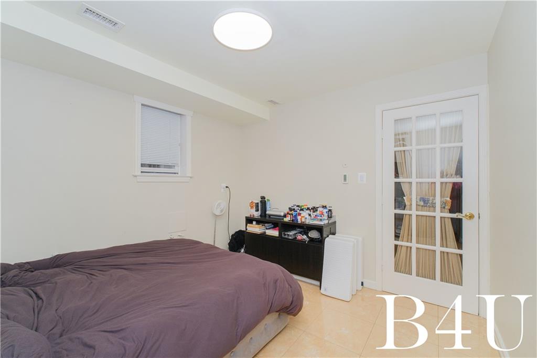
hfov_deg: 100.4
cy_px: 179
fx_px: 224
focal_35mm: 15
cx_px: 268
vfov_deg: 77.3
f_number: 8
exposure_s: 1/60
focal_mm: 10
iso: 500
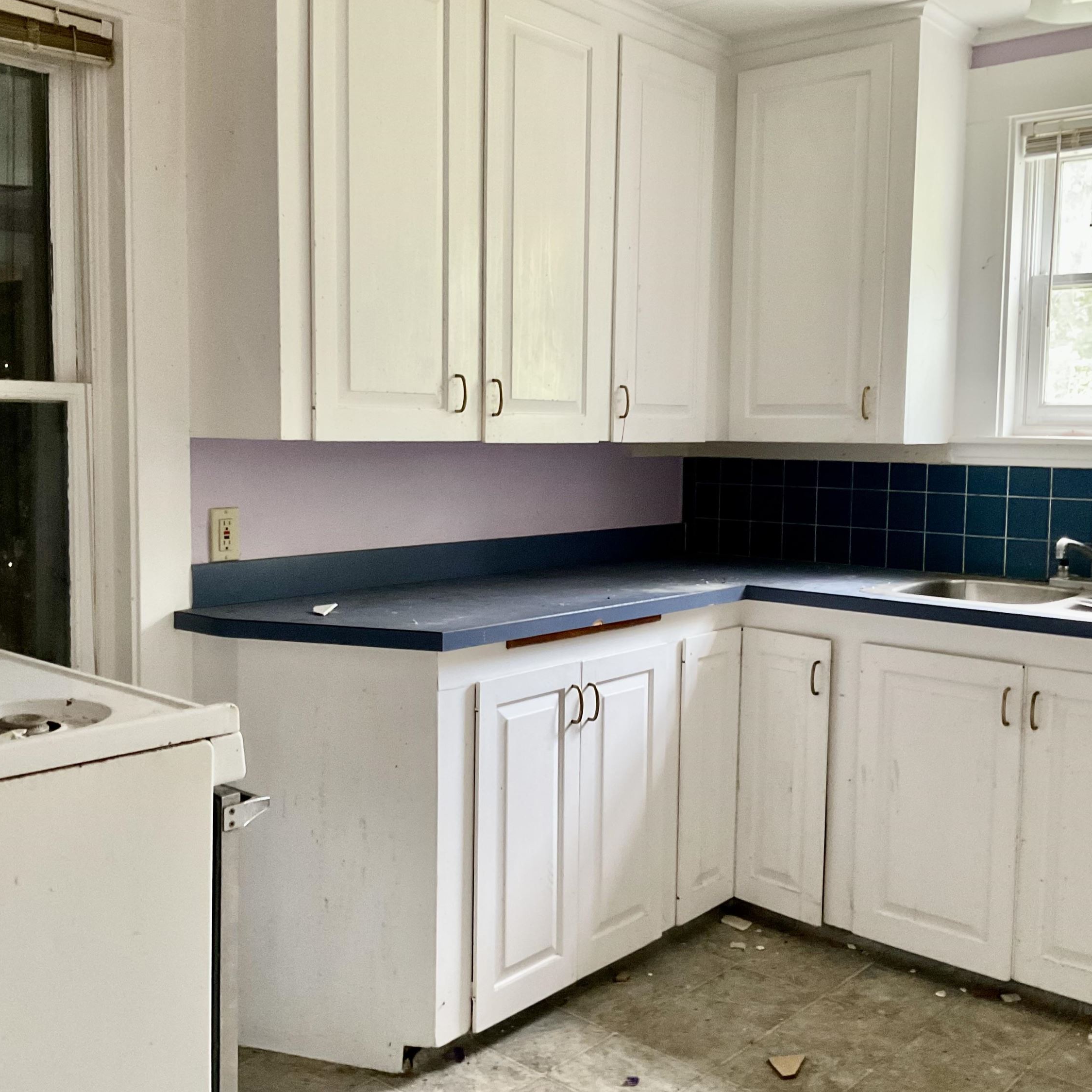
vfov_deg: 47.2
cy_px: 535
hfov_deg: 47.2
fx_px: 1249
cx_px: 541
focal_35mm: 35
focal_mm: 3
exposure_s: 1/40
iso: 200
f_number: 1.8
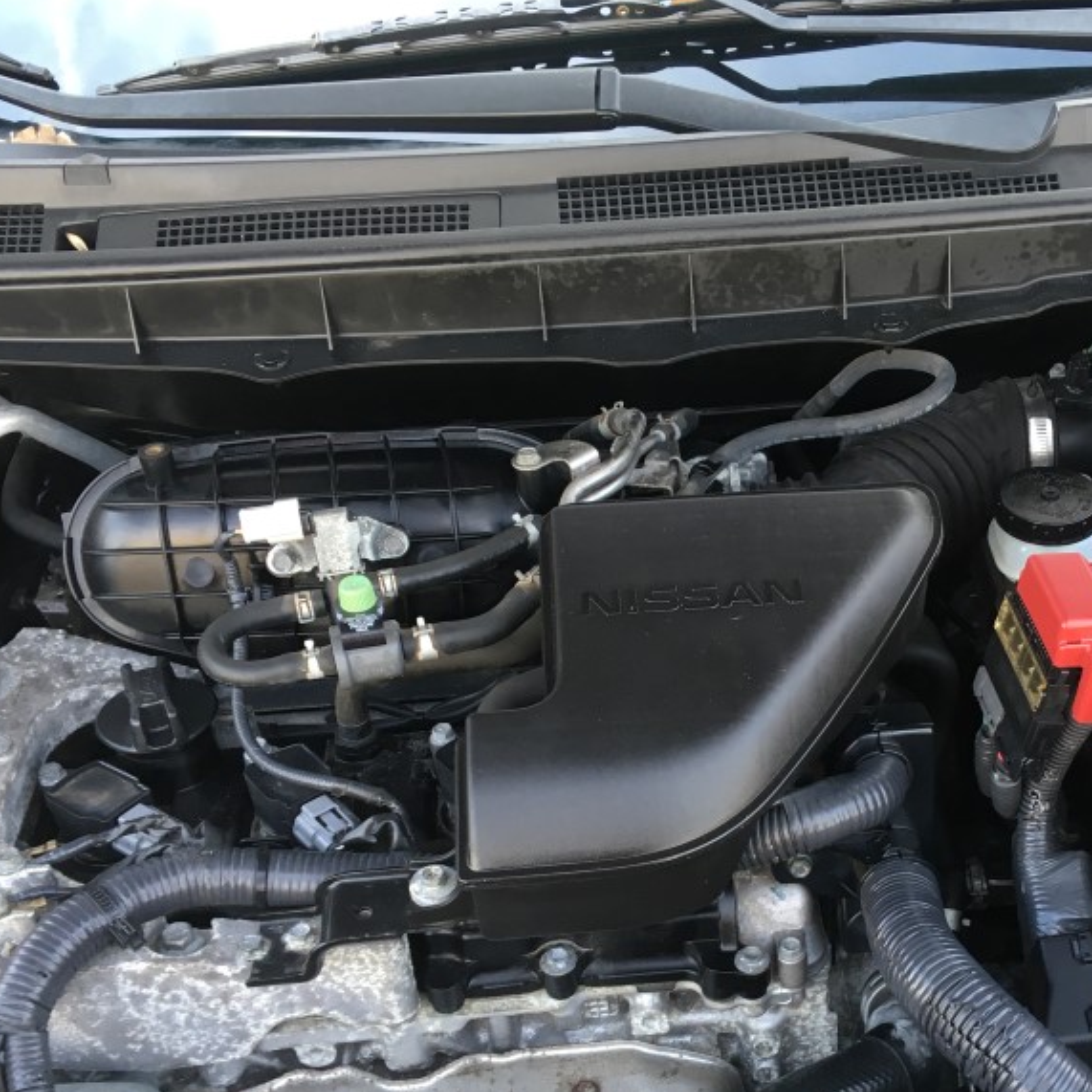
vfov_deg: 36.4
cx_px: 740
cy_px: 721
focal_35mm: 46
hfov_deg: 36.4
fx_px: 1642
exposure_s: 1/40
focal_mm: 4.15
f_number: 2.2
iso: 25
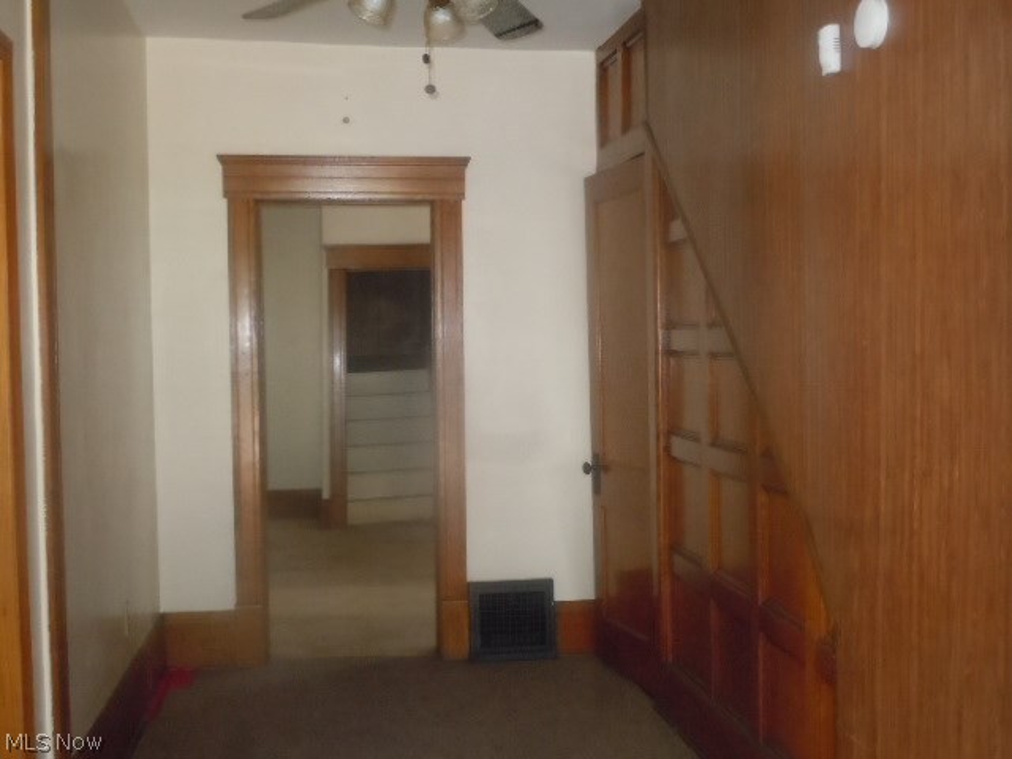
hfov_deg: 47.9
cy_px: 380
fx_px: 1140
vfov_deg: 36.8
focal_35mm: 39
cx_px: 506
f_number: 4.3
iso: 800
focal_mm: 6.9
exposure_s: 1/60
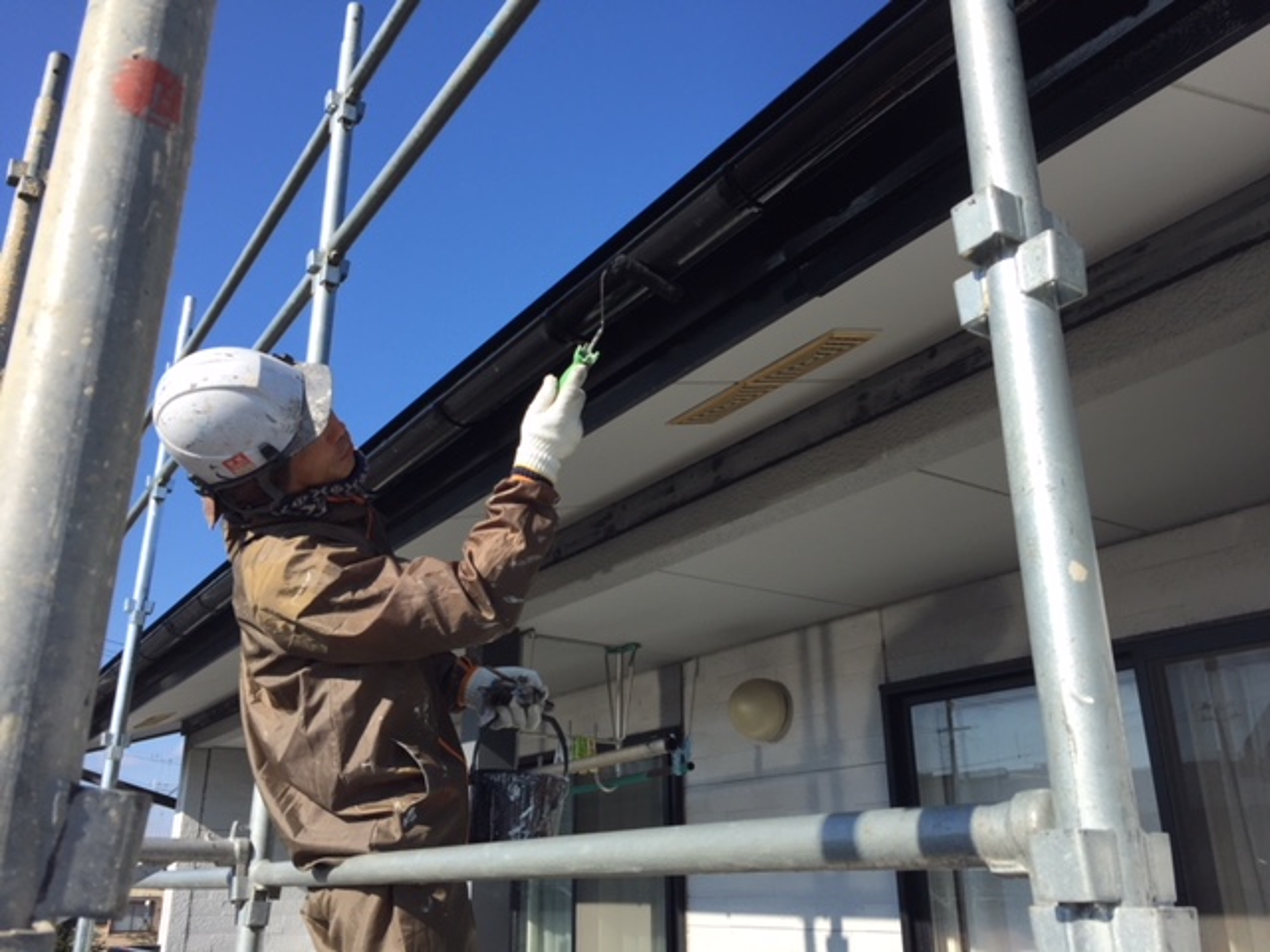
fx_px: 1064
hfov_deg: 61.7
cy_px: 476
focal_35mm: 29
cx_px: 635
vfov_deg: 48.2
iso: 32
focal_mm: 4.15
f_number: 2.2
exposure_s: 1/1364
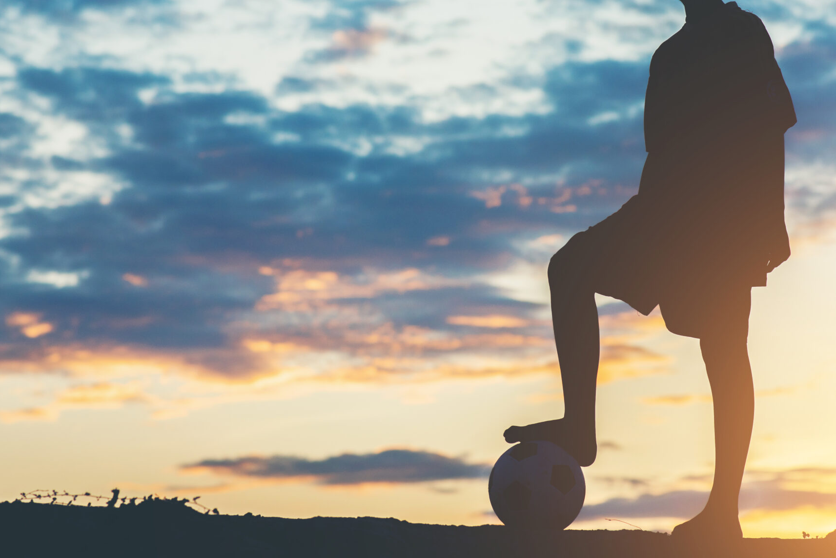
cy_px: 168
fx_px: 2951
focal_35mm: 127
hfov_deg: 16.1
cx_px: 428
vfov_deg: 10.8
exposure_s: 1/320
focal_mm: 85
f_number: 4
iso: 100
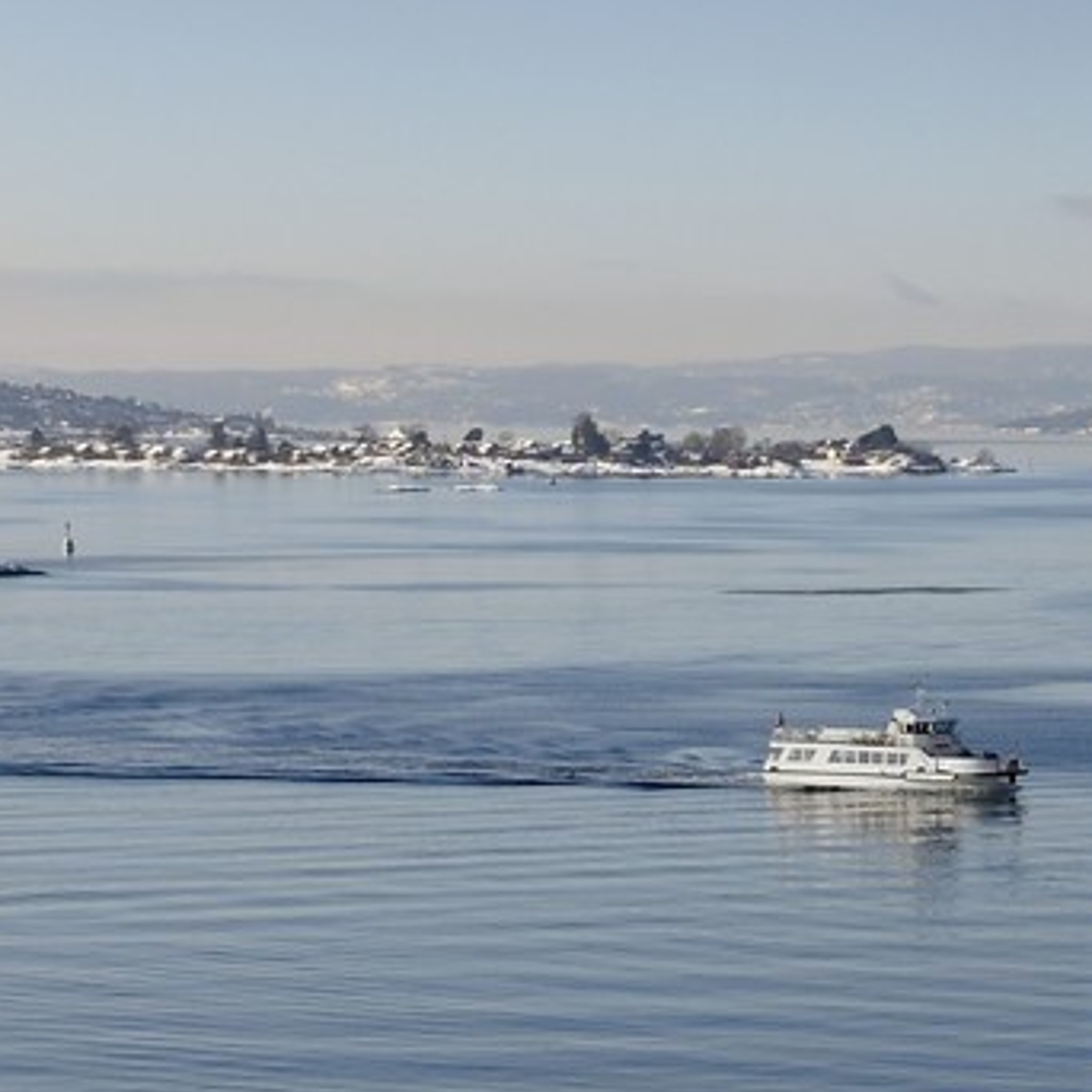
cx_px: 2414
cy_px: 1057
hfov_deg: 10.3
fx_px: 5389
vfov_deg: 11.5
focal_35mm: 151
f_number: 14
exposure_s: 1/250
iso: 200
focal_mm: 38
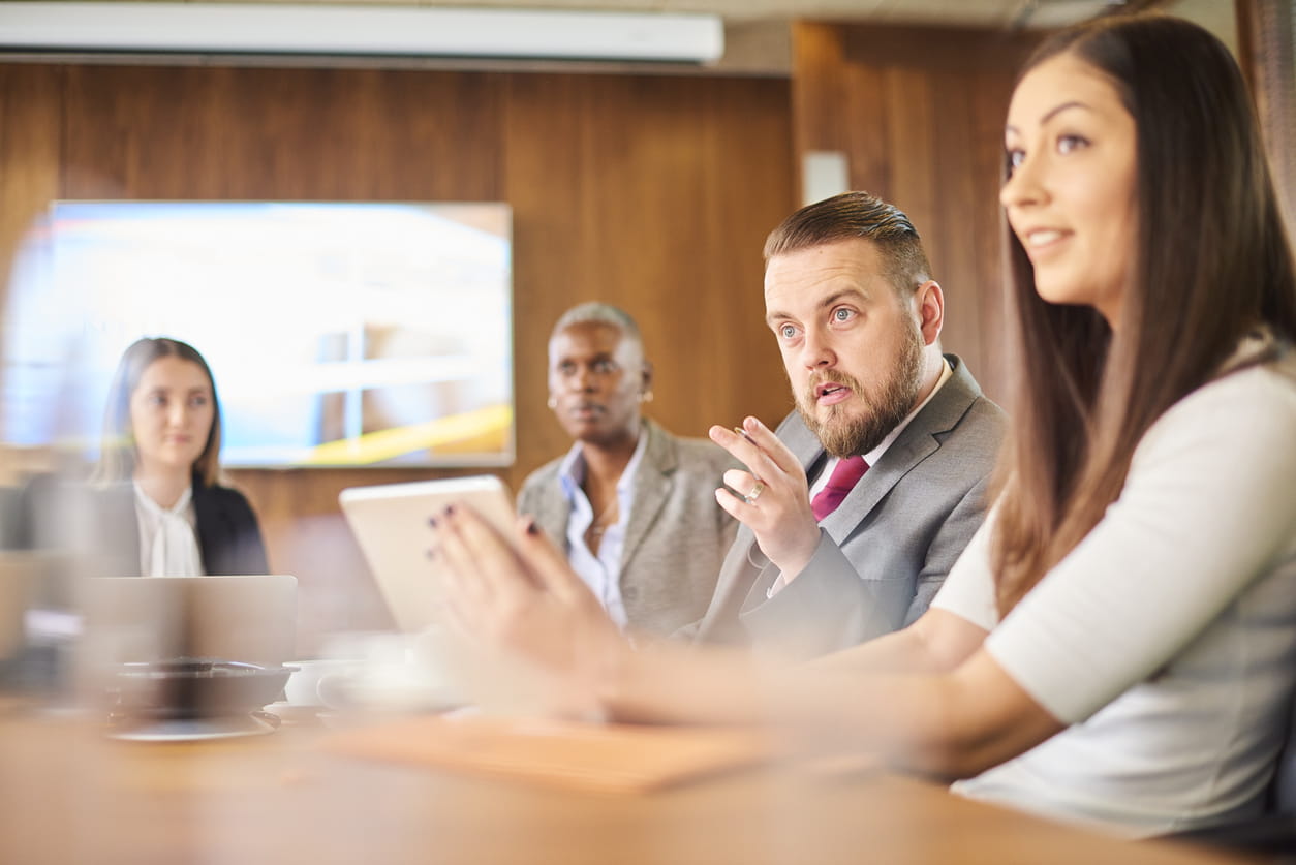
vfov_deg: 27.0
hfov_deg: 39.6
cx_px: 648
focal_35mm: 50
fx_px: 1801
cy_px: 432
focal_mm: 50
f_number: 2.2
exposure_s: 1/100
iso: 1000
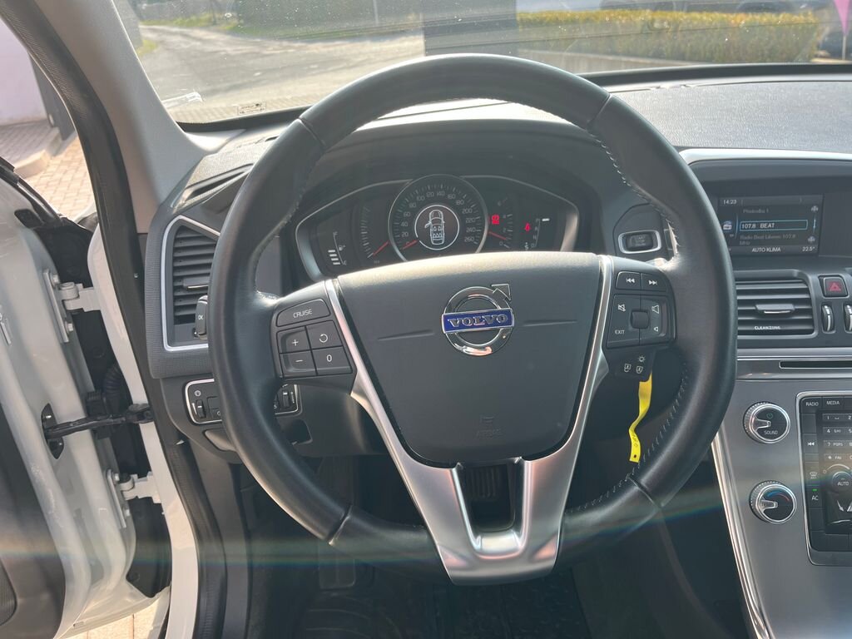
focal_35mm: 26
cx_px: 426
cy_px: 320
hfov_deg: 67.3
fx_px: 640
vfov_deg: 53.1
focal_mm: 5.1
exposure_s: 1/312
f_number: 1.6
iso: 50
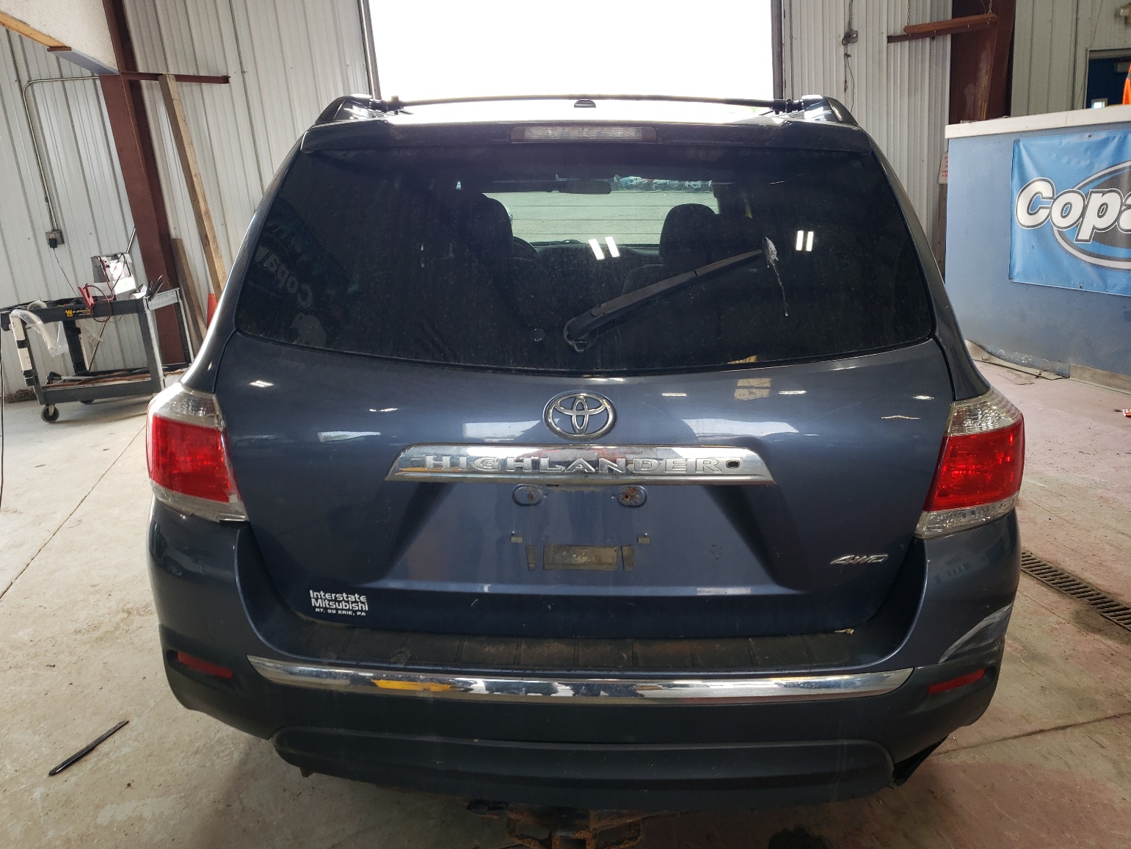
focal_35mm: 27
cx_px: 557
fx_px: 882
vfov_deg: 51.4
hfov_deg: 65.3
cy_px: 424
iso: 51
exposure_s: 1/120
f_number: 1.5
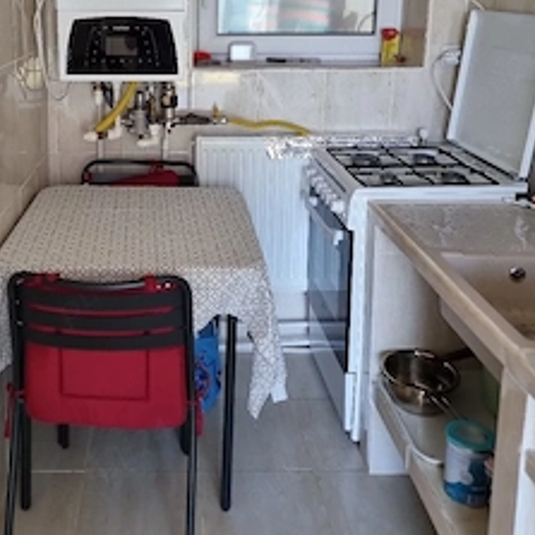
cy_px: 106
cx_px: 182
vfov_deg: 41.9
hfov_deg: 43.3
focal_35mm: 38
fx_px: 664
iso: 160
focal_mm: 6.7
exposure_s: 1/100
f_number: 1.8
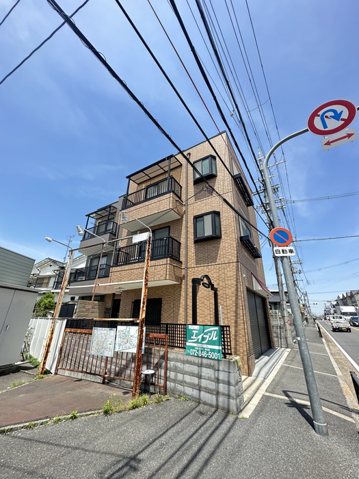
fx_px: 194
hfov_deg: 85.7
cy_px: 240
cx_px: 180
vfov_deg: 102.1
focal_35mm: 14
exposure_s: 1/564
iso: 40
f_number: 2.2
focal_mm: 2.22
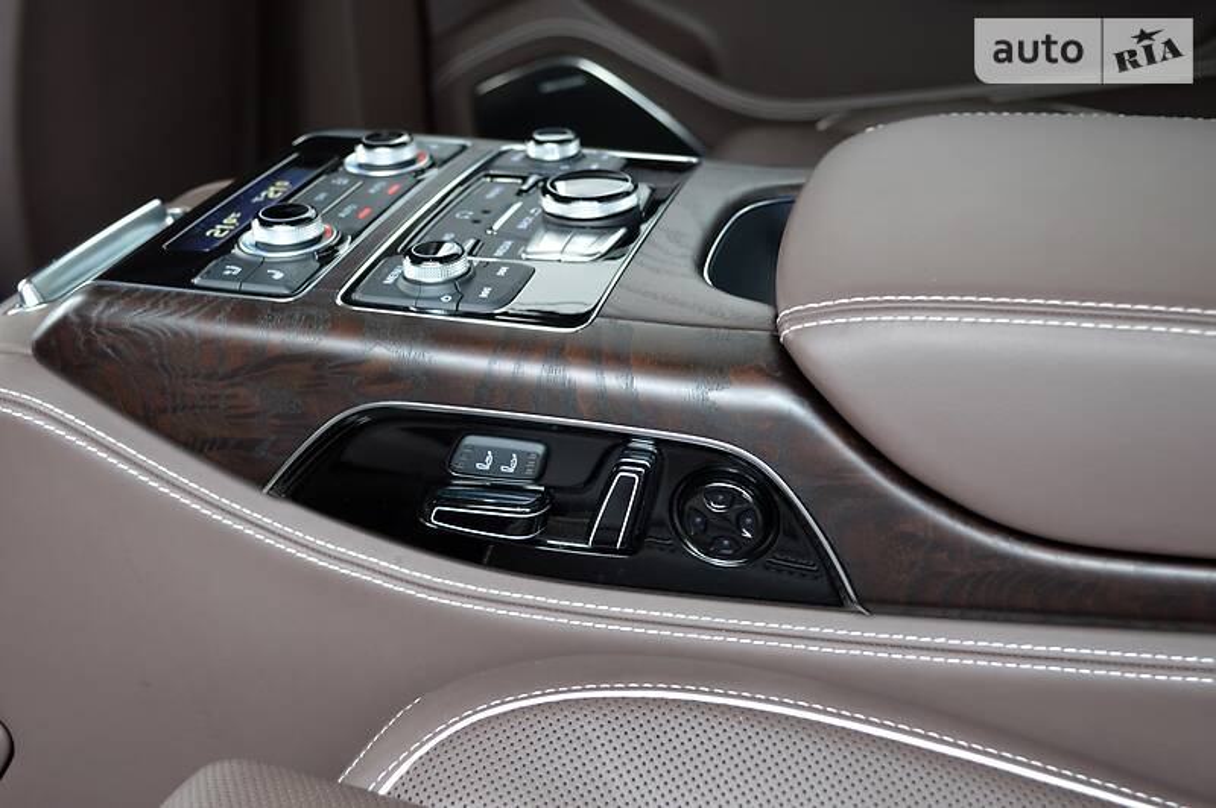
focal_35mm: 42
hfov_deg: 46.4
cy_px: 404
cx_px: 608
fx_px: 1417
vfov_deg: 31.8
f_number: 4.5
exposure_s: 1/20
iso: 400
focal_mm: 28
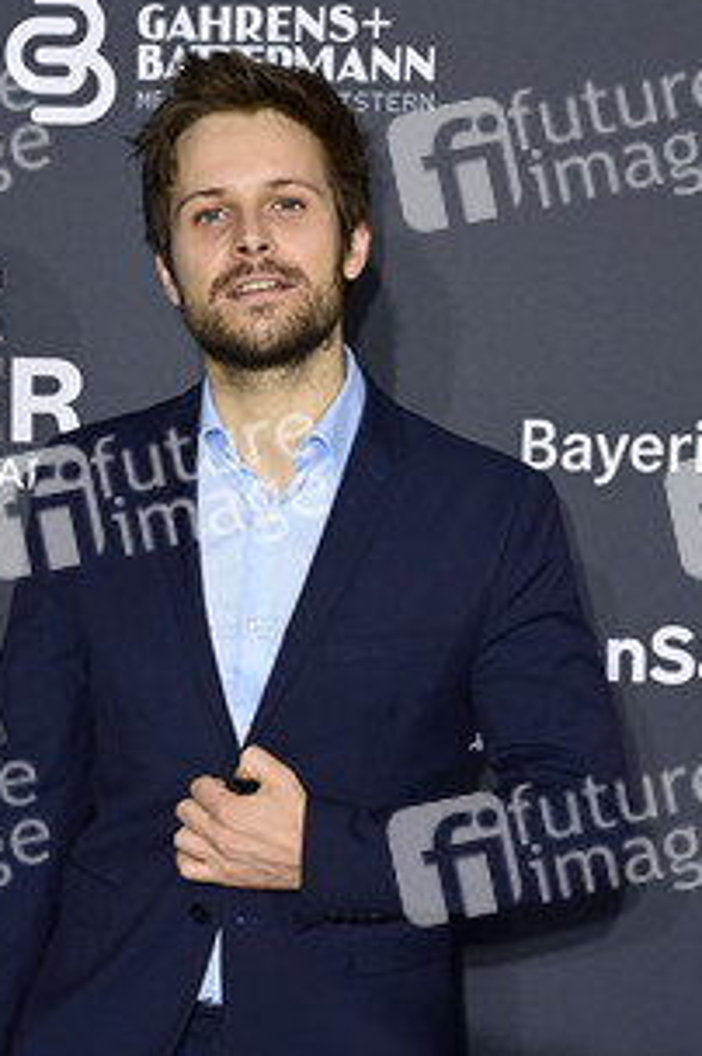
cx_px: 250
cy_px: 670
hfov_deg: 14.8
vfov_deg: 22.1
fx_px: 2697
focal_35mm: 92
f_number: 5.6
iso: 1000
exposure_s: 1/250
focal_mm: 70
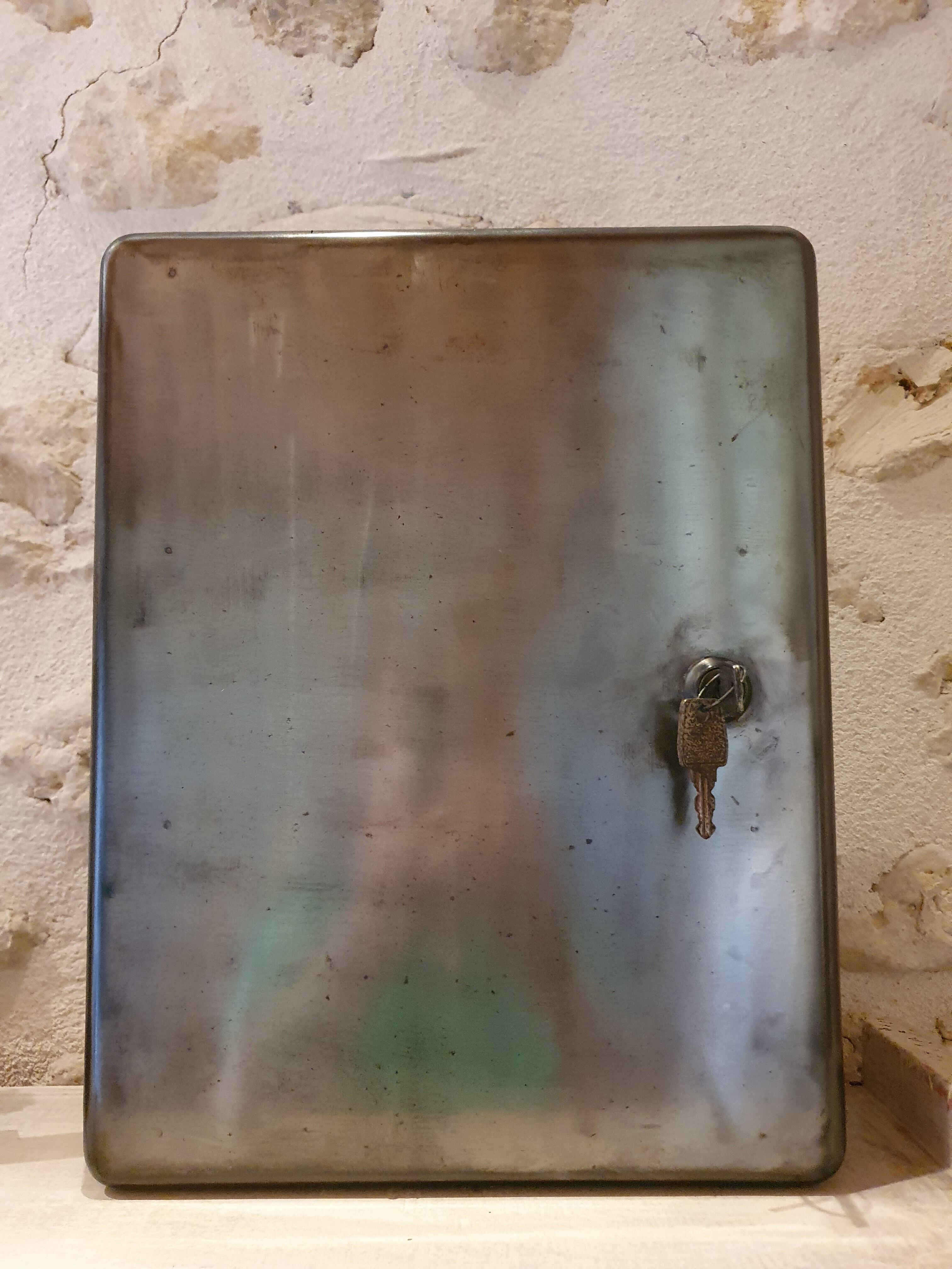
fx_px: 953
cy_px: 634
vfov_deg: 67.3
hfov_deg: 53.1
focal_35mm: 26
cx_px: 476
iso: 640
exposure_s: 1/50
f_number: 1.5
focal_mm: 4.32
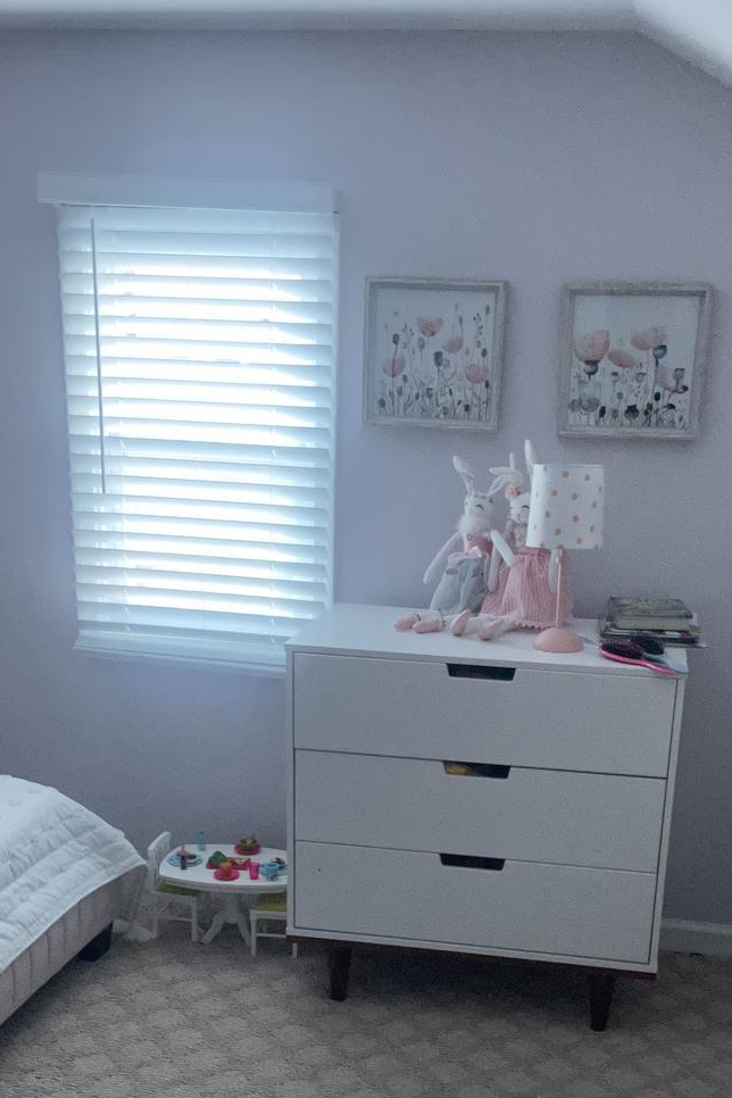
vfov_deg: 43.8
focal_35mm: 43
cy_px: 840
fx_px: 1311
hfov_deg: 31.1
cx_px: 422
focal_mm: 4.2
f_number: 1.6
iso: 500
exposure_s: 1/60
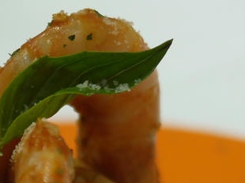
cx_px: 17
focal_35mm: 157
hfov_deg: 12.5
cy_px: 353
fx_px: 1110
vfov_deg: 8.9
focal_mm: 20
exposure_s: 1/80
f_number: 1.7
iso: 160
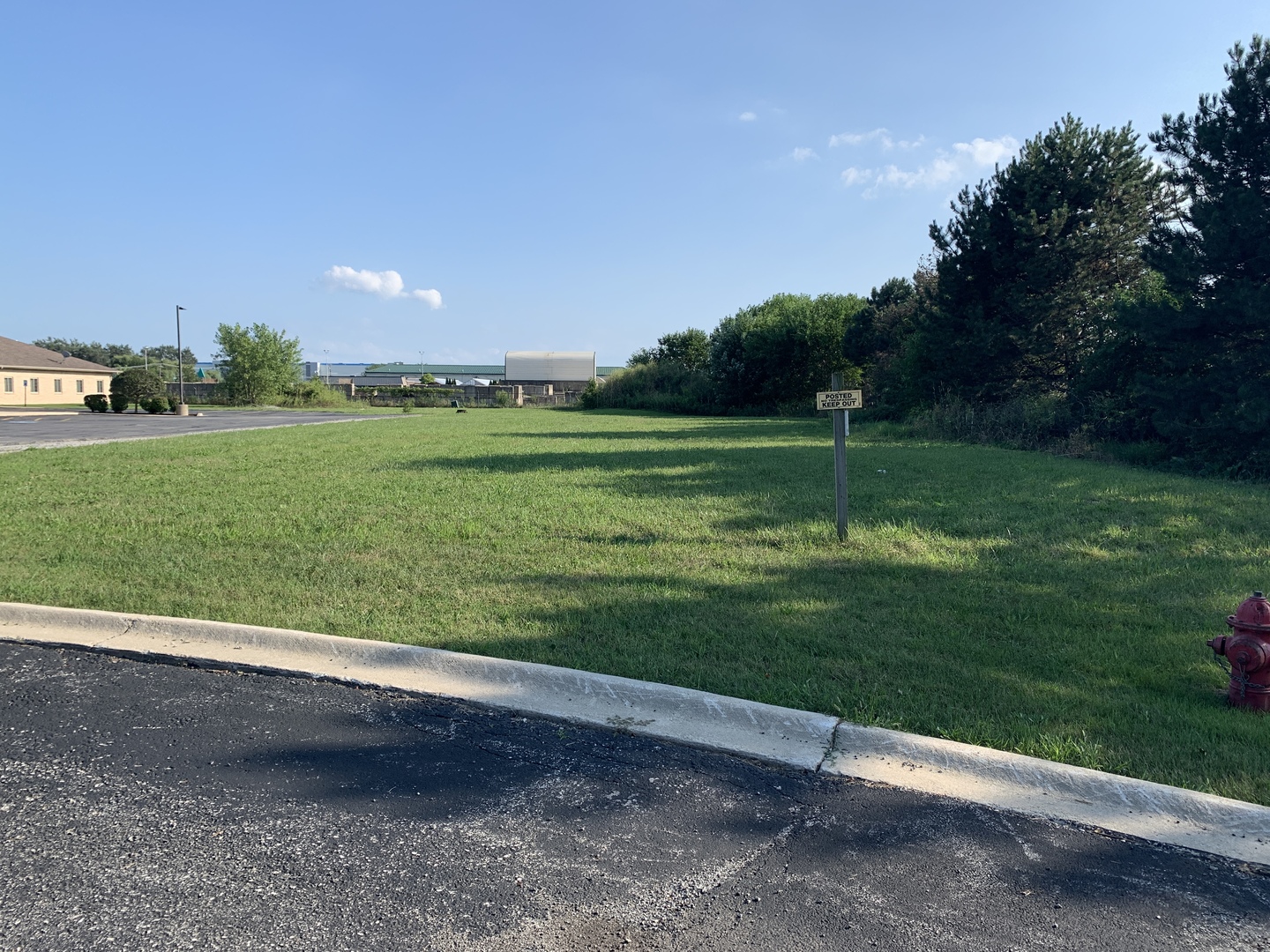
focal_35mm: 26
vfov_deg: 53.1
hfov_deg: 67.3
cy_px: 476
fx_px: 954
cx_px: 635
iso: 25
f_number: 1.8
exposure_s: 1/1718
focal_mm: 4.25
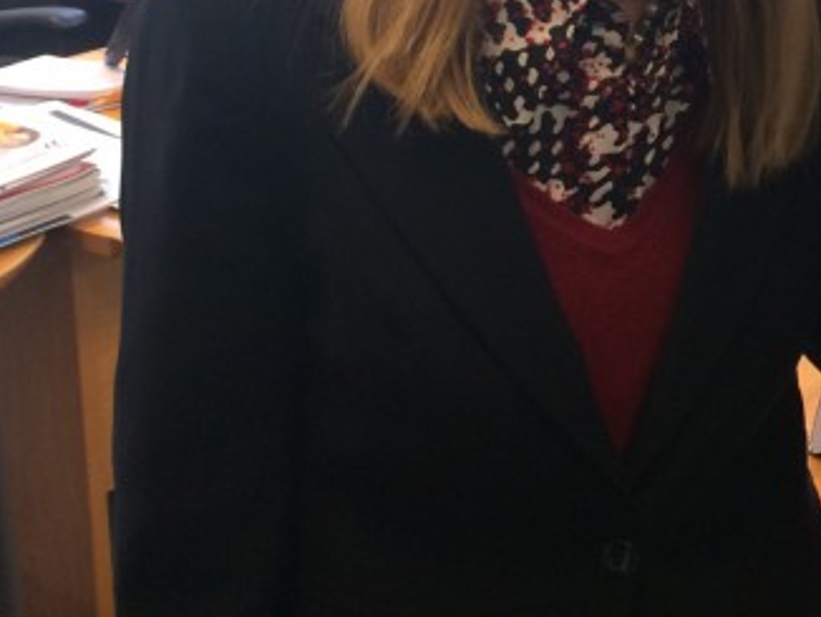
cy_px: -24
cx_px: 859
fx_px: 1899
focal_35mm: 80
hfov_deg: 23.2
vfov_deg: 17.9
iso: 40
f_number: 2.2
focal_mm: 4.15
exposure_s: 1/30
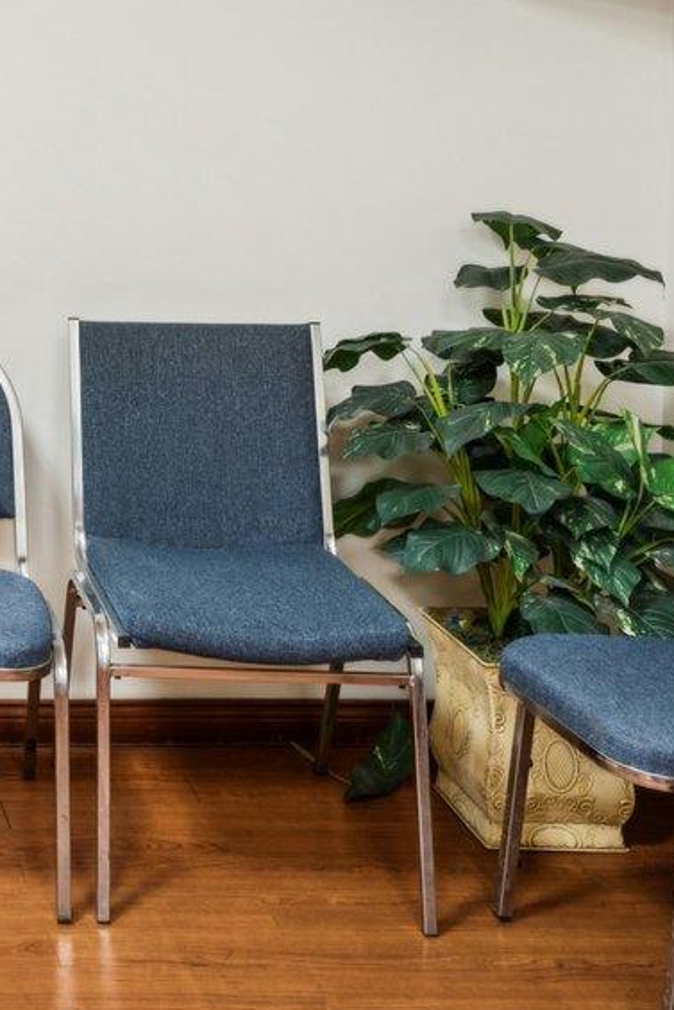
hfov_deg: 20.8
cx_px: -259
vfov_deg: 32.5
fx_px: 1628
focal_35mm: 58
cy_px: 75
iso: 400
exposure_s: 1/5
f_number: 6.3
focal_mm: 16
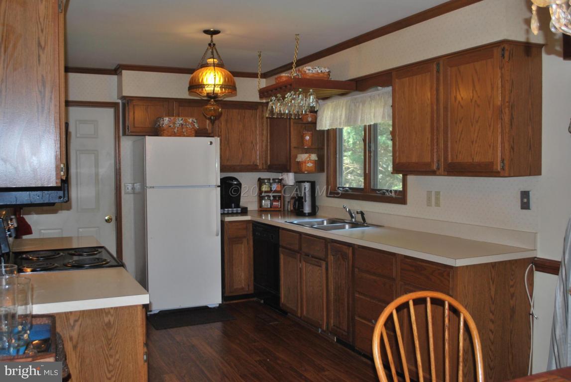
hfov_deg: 53.1
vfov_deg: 37.0
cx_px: 286
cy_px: 191
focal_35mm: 36
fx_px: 572
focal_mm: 24
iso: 200
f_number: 4.2
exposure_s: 1/60
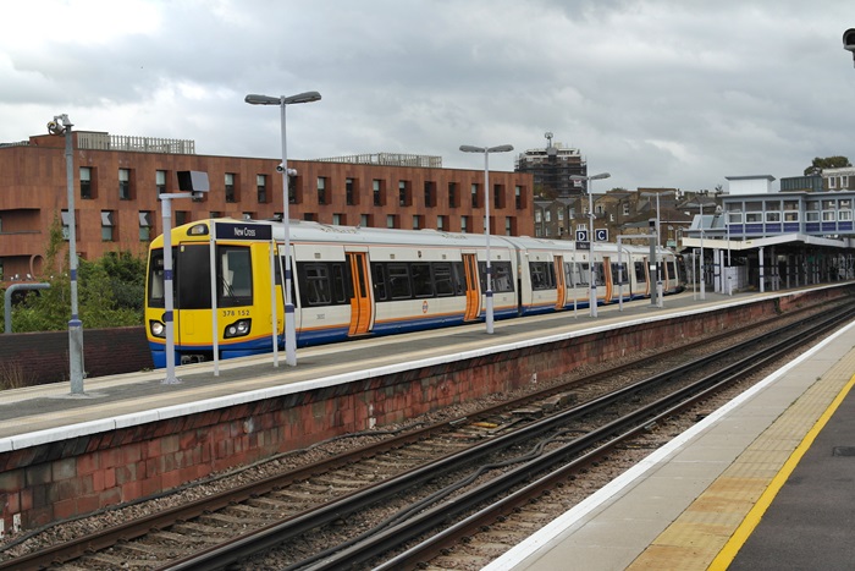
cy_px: 286
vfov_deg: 23.4
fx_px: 1378
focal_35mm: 58
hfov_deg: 34.5
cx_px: 428
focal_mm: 38
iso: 100
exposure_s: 1/125
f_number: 5.6
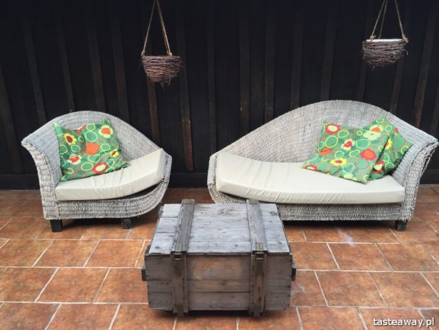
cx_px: 220
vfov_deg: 48.2
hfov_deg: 61.7
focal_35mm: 29
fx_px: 368
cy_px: 165
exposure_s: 1/341
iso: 32
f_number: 2.2
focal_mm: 4.15
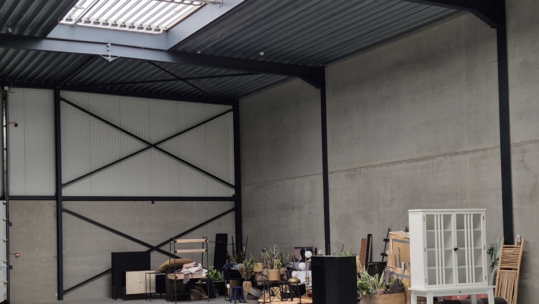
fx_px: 729
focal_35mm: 51
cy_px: 208
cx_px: 215
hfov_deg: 40.4
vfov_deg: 23.4
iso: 320
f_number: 1.8
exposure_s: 1/100
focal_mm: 5.4
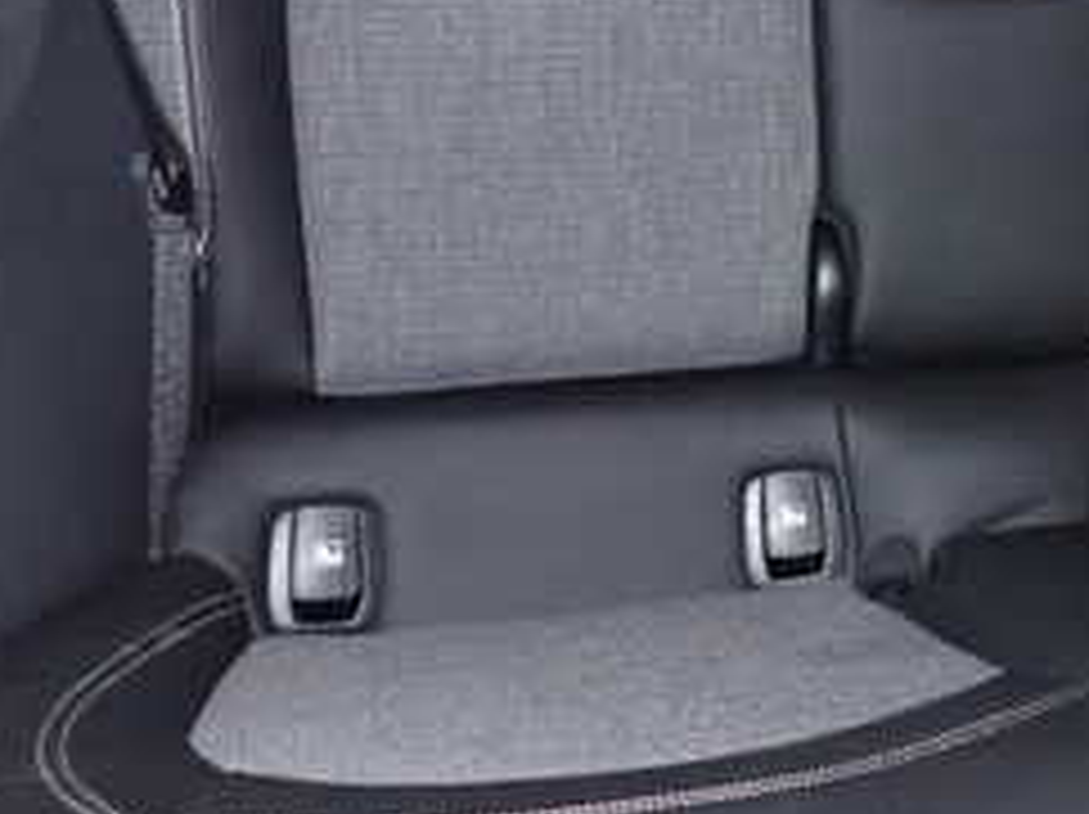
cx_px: 1102
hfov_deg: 29.1
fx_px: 1949
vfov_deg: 23.3
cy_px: 193
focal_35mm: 62
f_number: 5.6
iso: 800
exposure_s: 1/30
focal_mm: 4.5
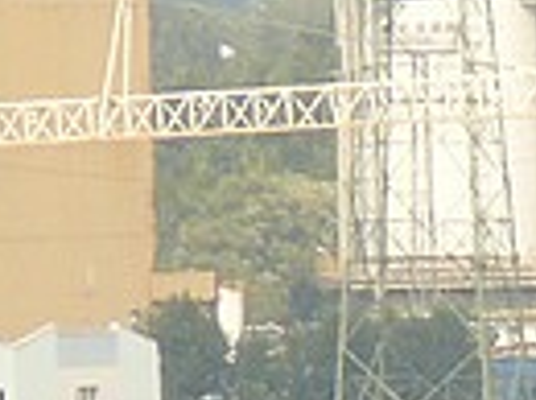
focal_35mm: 2589
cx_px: 1212
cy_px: 1126
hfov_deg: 0.8
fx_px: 40015
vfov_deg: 0.6
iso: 100
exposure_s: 1/250
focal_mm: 88.8
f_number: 5.6
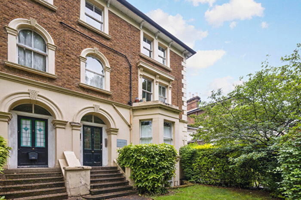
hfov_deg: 104.3
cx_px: 150
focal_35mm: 14
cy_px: 100
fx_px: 117
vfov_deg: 81.2
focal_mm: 14
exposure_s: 1/40
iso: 200
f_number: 8
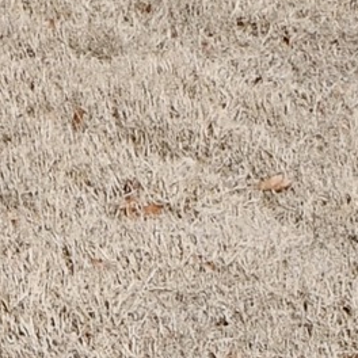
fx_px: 4165
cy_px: -1029
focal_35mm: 356
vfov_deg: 4.5
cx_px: -979
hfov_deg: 4.6
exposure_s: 1/320
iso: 100
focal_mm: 24
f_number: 9
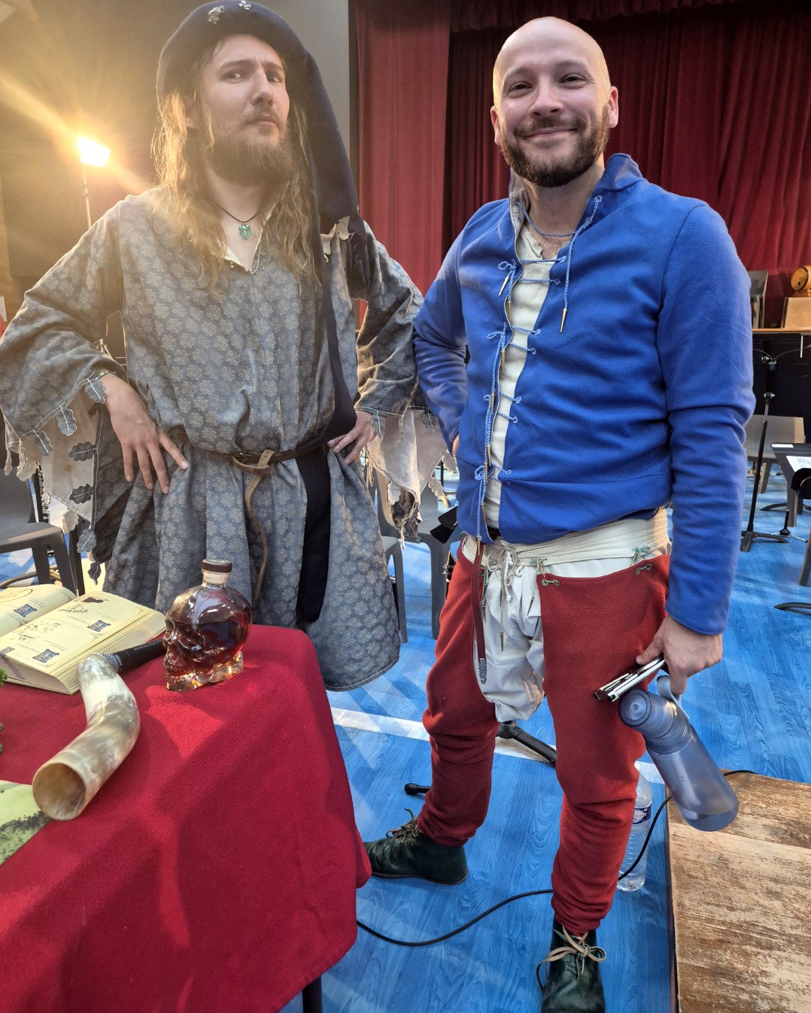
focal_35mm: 24
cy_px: 513
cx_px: 406
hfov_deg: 58.8
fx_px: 720
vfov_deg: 70.3
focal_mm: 5.4
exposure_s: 1/100
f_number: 1.8
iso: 640
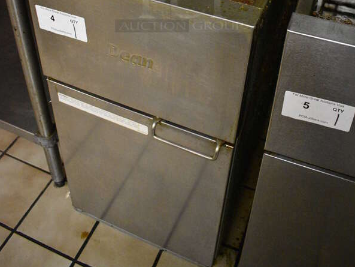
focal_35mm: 40
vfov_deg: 33.0
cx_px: 182
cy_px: 1
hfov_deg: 46.8
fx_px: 410
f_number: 3.5
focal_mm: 18
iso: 5600
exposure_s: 1/125
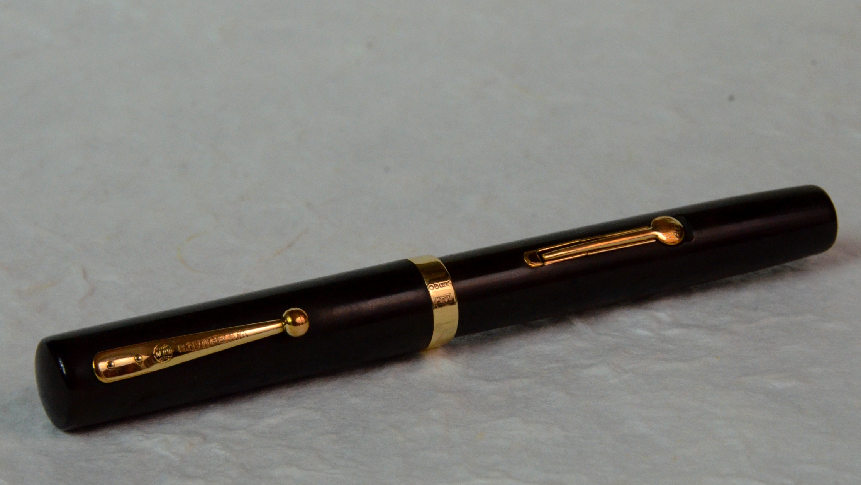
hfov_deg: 13.1
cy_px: 258
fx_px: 3758
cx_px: 397
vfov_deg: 7.4
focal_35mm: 165
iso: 2500
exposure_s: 1/30
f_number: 18
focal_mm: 95
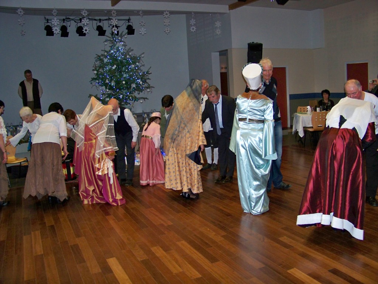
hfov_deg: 55.4
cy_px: 142
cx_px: 189
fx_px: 360
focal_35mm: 33
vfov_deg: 42.9
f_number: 2.8
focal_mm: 5.85
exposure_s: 1/30
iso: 200
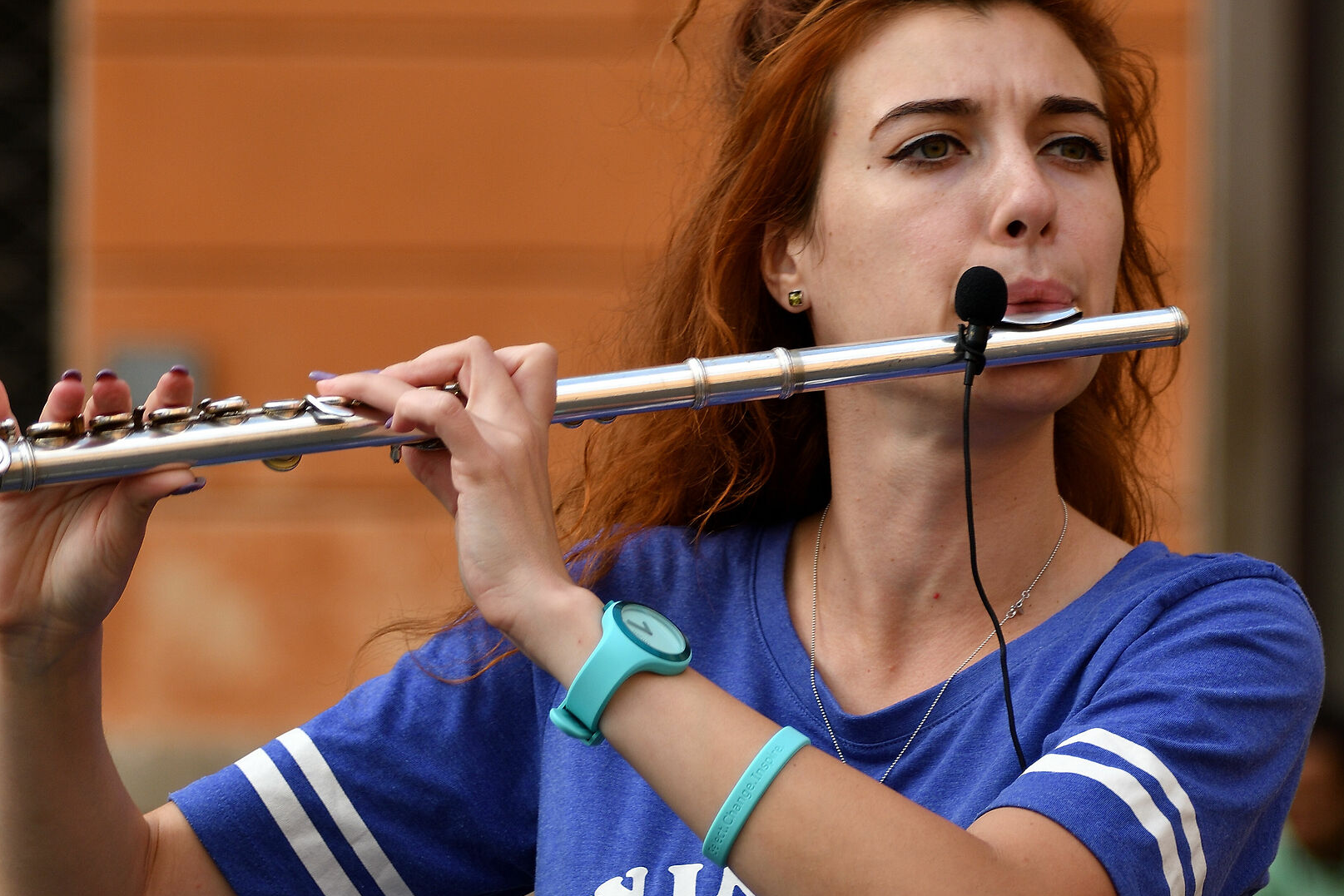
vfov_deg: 3.6
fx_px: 14150
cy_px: 438
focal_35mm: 379
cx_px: 724
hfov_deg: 5.4
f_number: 5.3
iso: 160
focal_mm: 170
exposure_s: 1/250
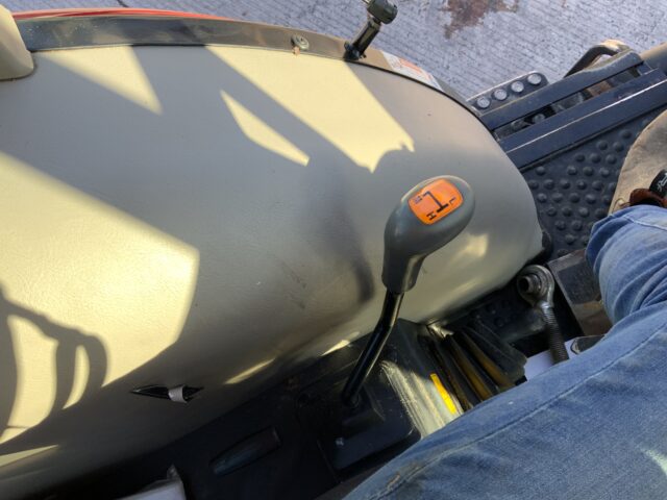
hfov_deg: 61.7
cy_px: 250
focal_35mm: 29
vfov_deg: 48.2
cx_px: 334
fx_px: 559
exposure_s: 1/122
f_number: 1.8
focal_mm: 3
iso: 20
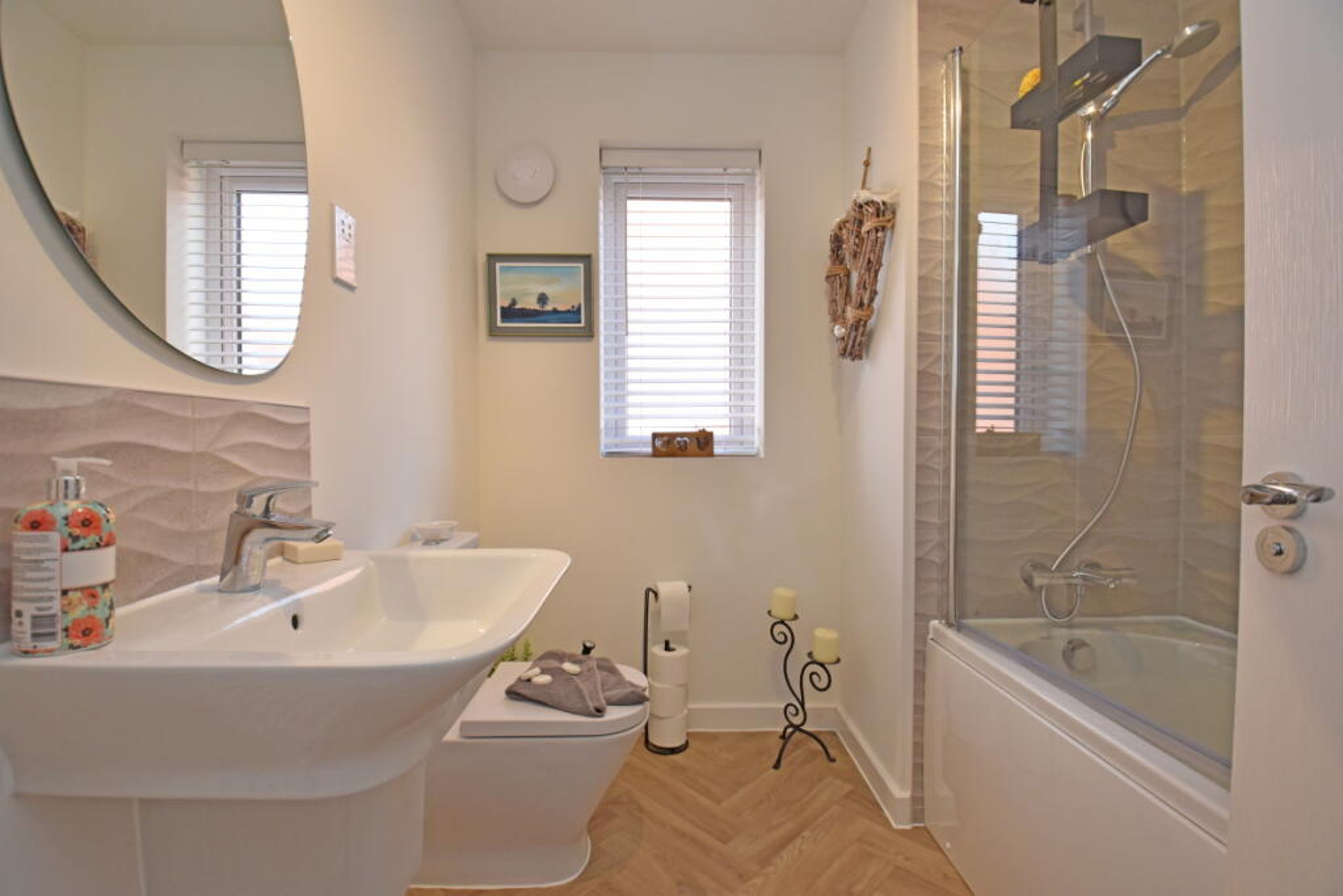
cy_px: 448
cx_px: 672
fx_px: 560
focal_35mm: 15
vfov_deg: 77.3
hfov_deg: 100.4
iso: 720
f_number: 5
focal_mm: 10
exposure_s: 1/200
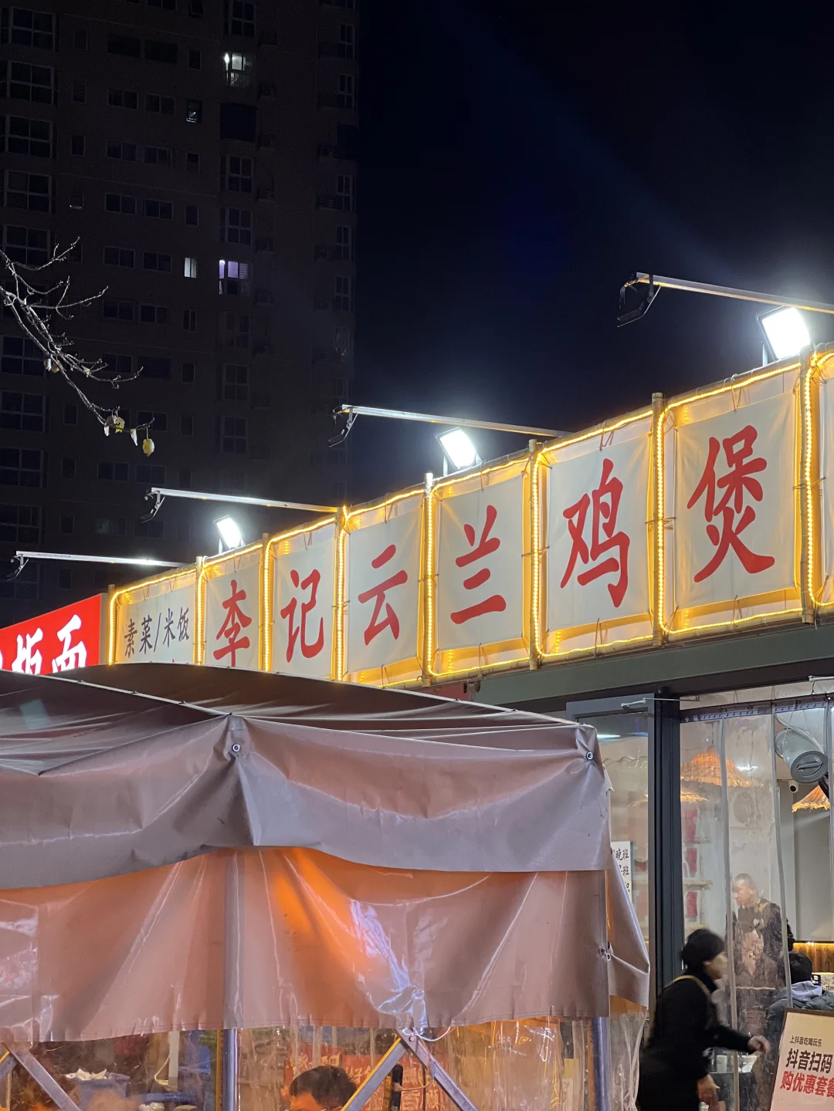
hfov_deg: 19.1
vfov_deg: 25.3
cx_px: 417
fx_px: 2474
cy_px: 556
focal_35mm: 77
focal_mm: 9
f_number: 2.8
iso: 125
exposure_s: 1/33
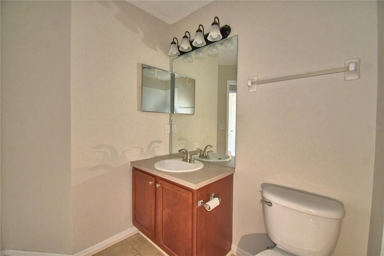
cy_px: 128
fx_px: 160
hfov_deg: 100.4
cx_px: 192
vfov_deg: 77.3
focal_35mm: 15
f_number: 4.5
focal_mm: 10
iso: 1600
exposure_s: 1/30
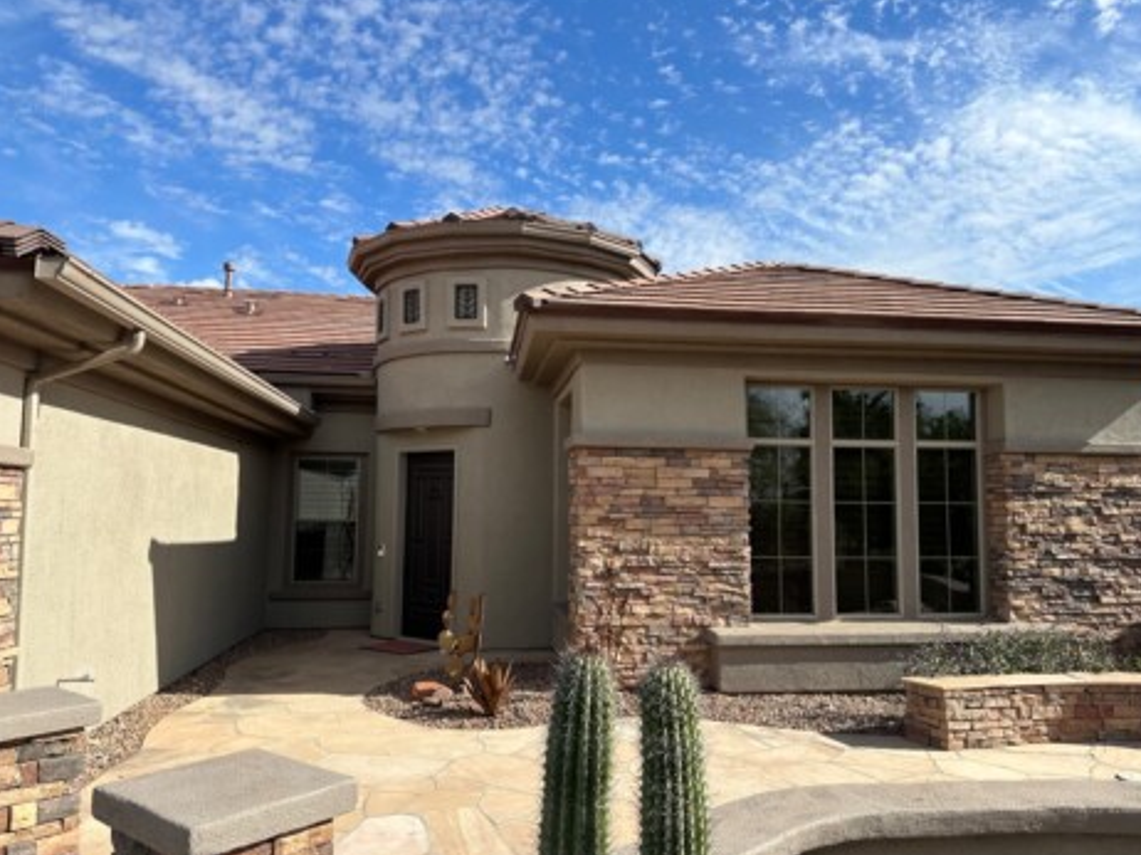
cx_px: 593
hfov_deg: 67.3
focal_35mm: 26
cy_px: 446
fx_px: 857
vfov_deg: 53.0
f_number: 1.78
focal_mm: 6.86
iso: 80
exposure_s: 1/4184
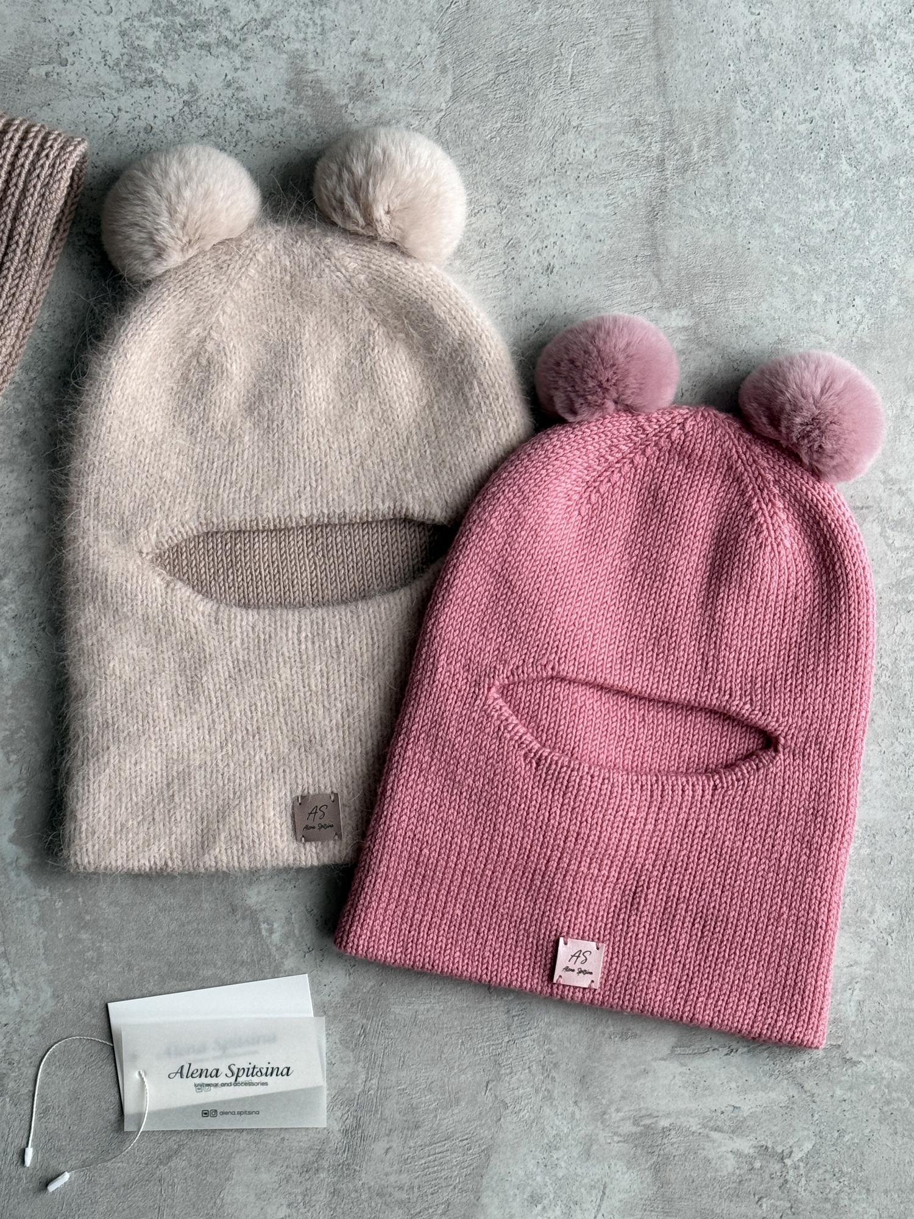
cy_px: 610
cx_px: 457
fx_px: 1690
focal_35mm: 48
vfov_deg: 39.7
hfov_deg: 30.3
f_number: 1.78
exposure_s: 1/93
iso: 100
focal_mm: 6.76
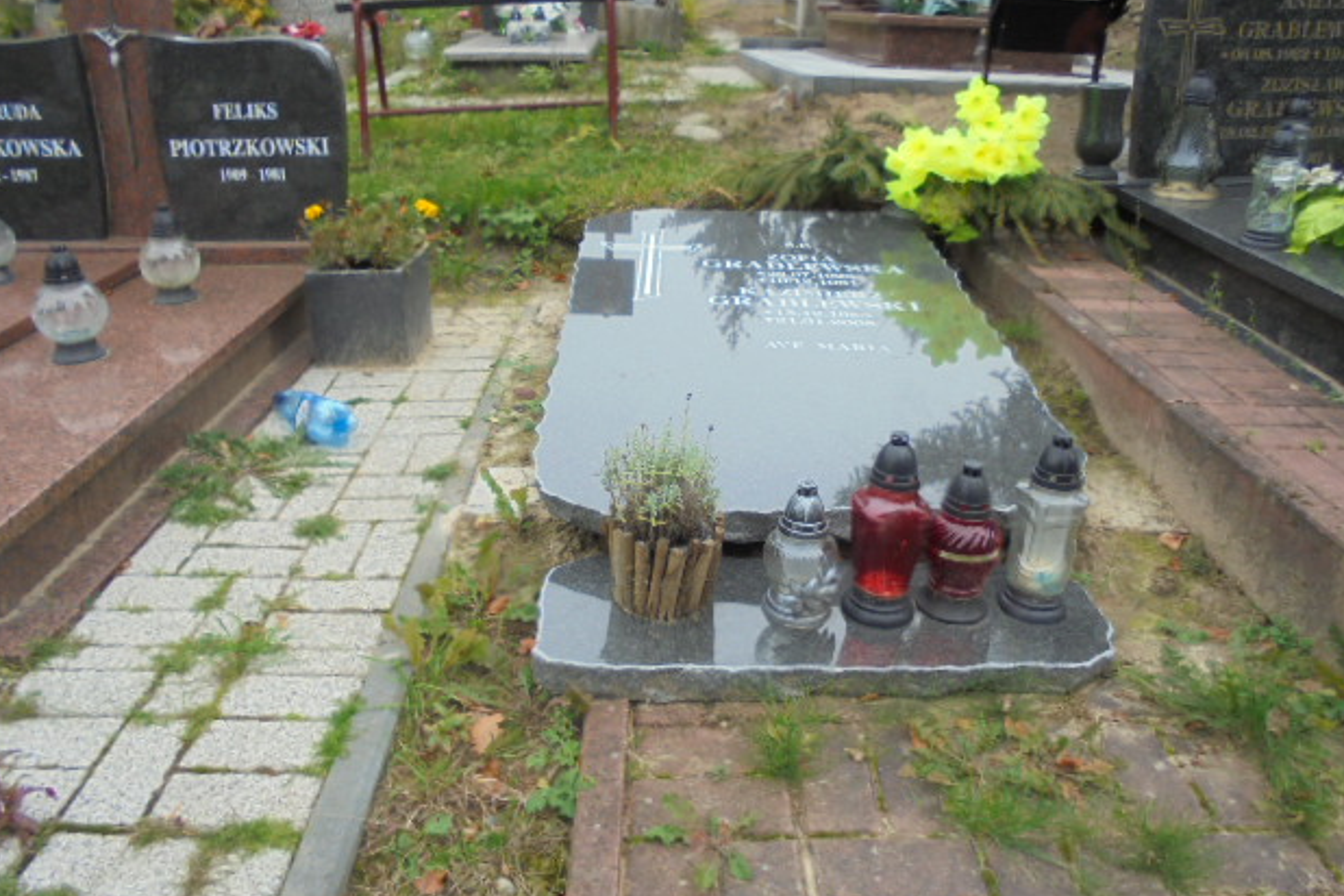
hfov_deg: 65.5
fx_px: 1045
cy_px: 400
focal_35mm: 28
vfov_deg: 46.3
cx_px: 670
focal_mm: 4.6
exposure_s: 1/160
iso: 100
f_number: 3.5
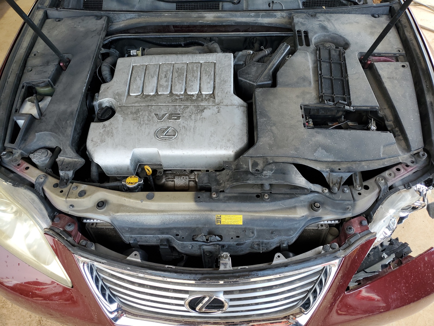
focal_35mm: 26
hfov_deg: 67.3
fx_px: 326
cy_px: 163
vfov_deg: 53.1
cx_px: 217
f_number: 1.5
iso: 50
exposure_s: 1/143
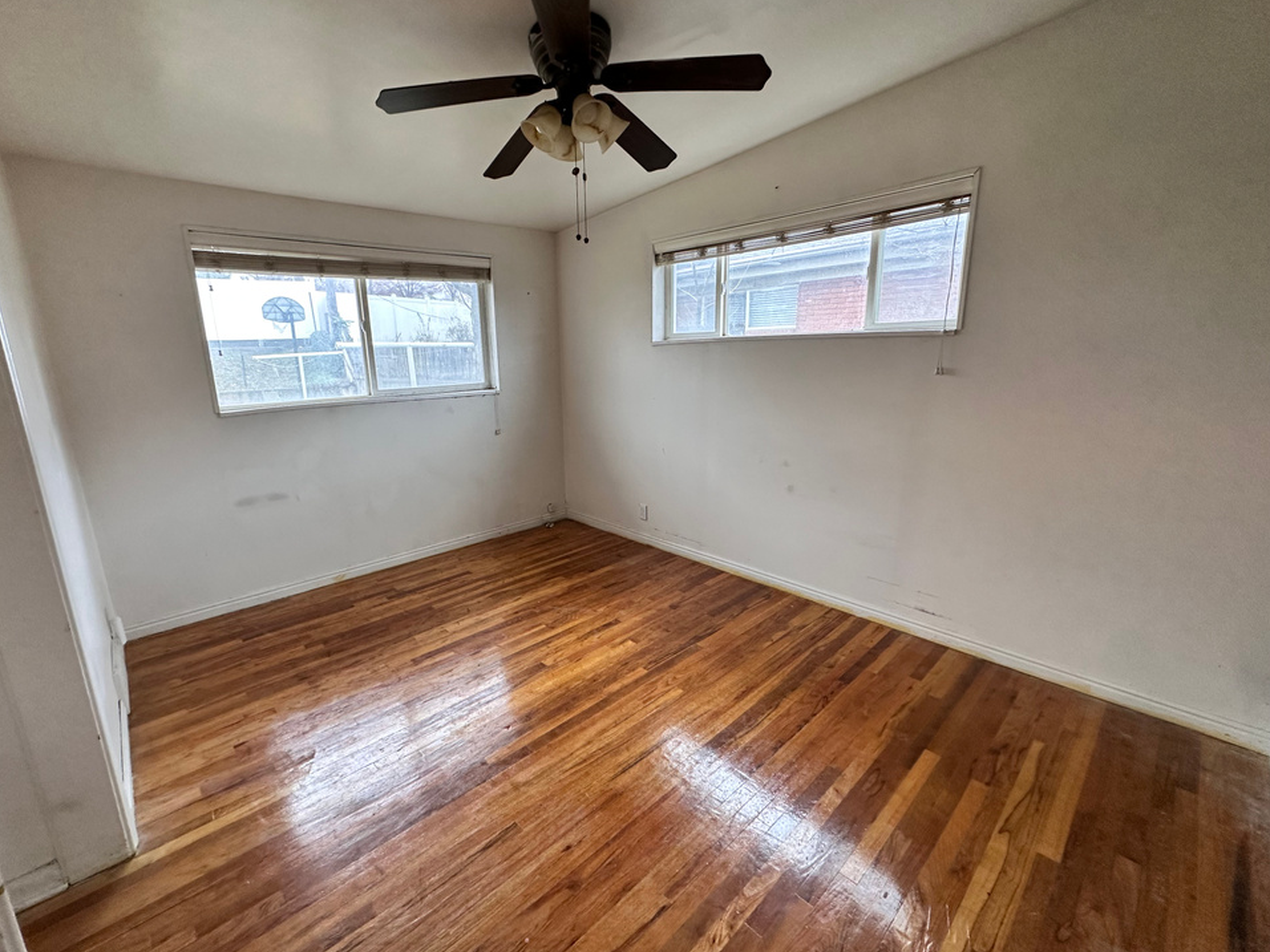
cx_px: 591
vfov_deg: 81.7
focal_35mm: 15
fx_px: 550
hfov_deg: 98.0
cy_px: 471
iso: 160
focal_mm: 2.22
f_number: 2.2
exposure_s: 1/60
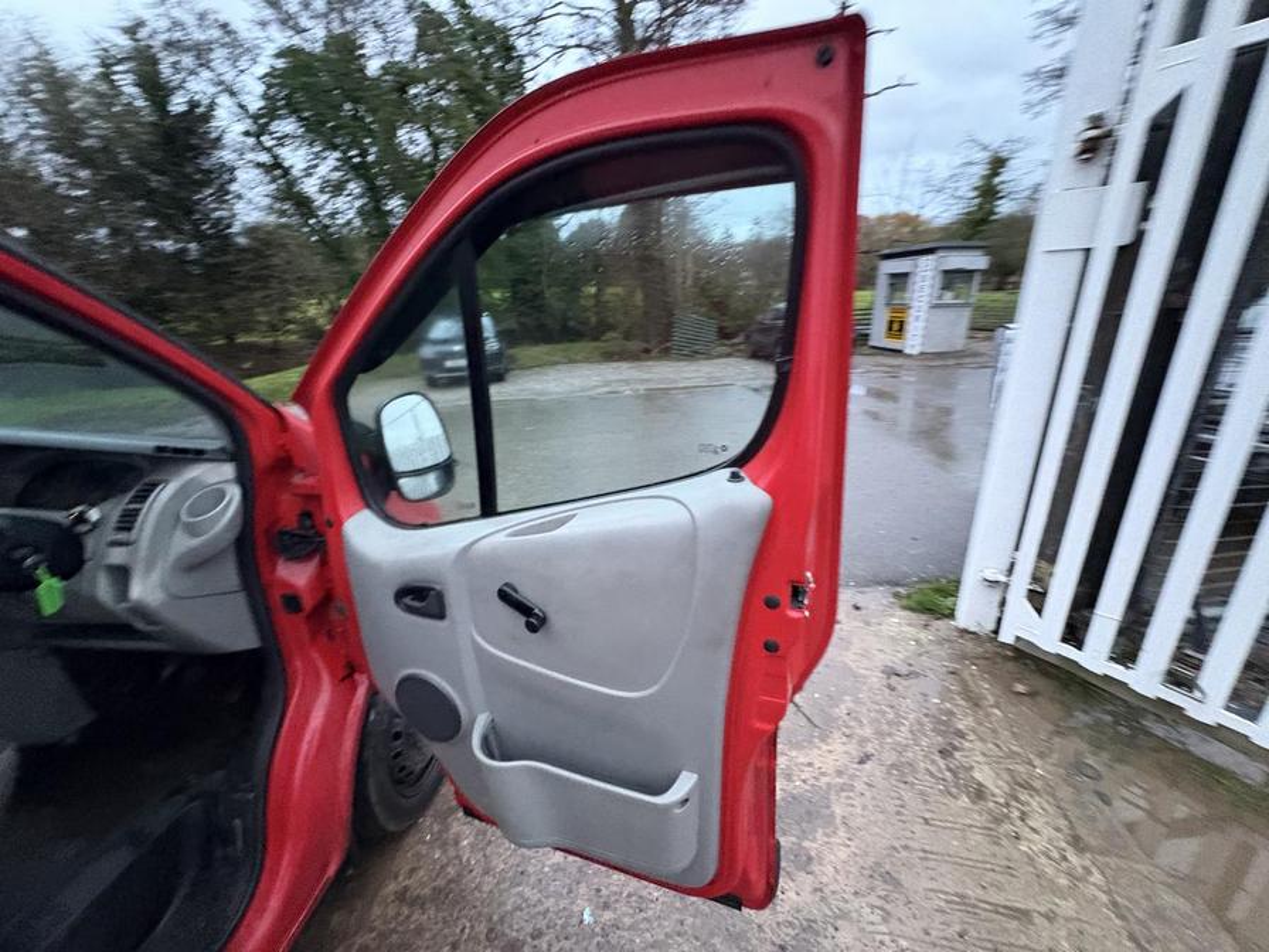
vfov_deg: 85.7
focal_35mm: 14
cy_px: 476
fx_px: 513
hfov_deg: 102.1
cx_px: 634
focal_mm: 2.22
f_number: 2.2
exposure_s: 1/40
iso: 1000
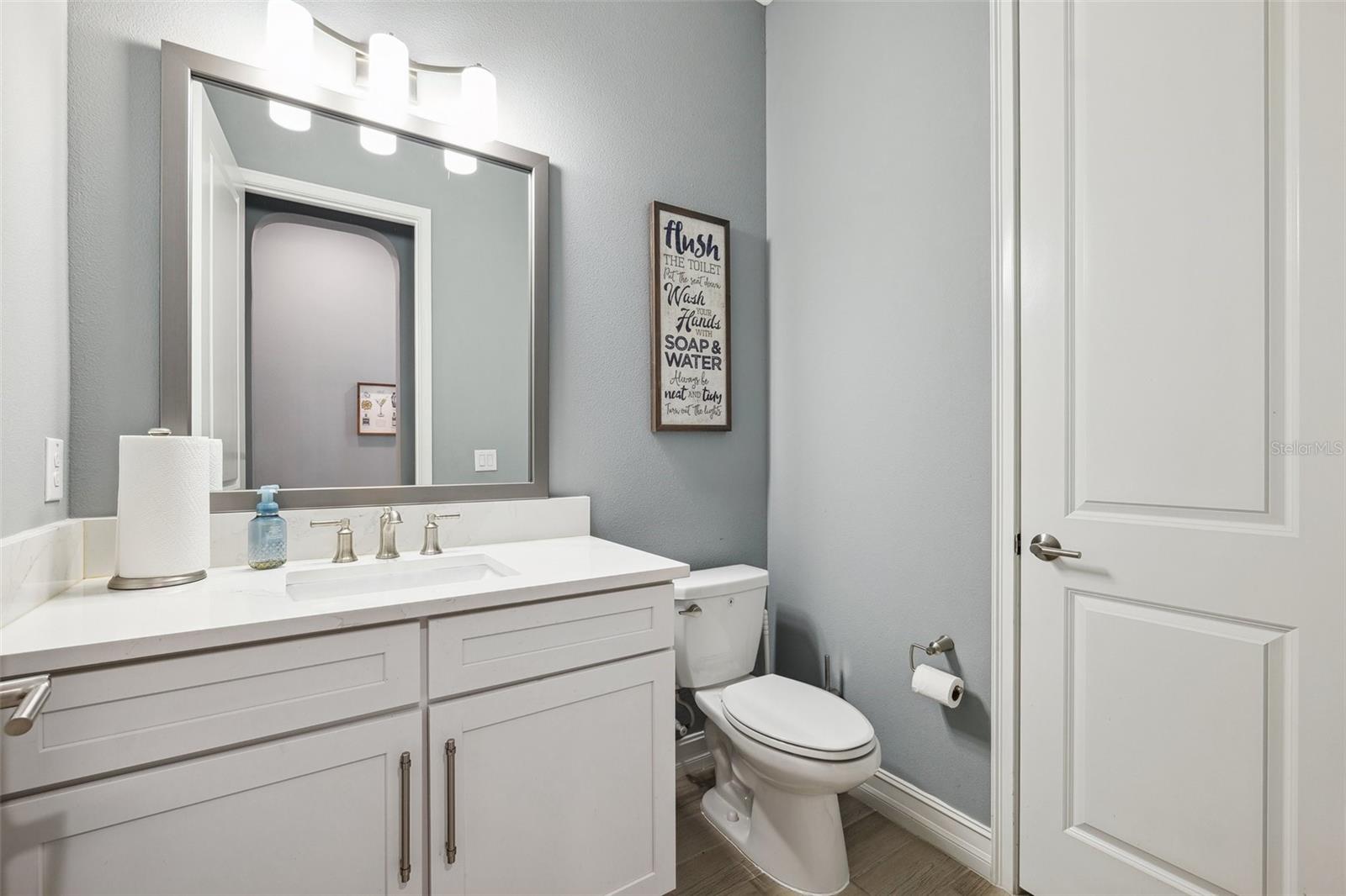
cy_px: 448
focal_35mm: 14
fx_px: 523
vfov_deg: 81.2
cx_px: 673
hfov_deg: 104.3
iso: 400
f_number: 8
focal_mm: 14
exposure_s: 1/5
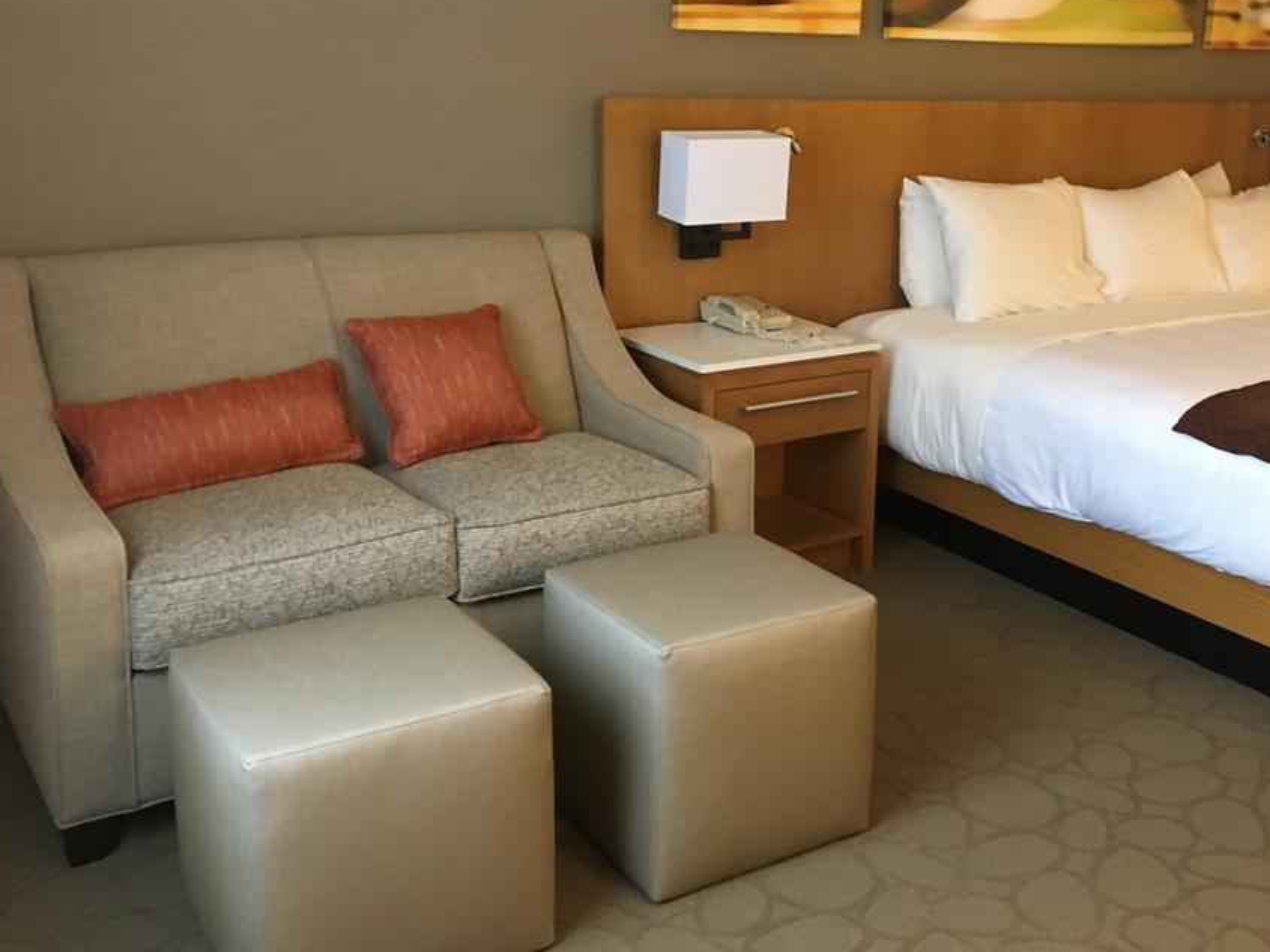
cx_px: 840
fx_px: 1468
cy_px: 384
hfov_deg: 46.1
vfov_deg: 35.8
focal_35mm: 40
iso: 200
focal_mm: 4.15
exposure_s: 1/15
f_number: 2.2
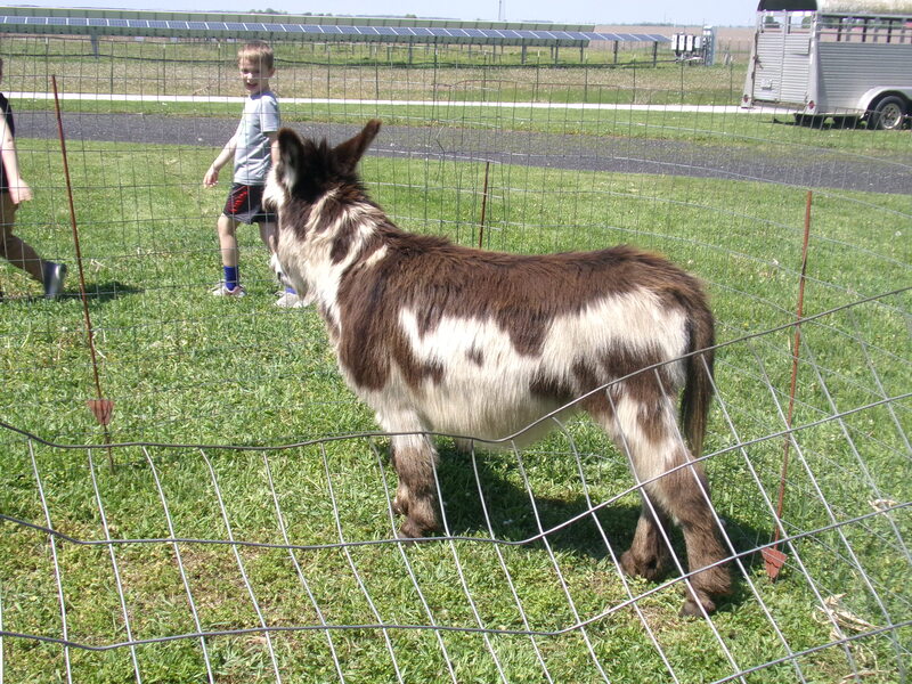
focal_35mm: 48
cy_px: 342
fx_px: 1265
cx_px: 456
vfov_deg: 30.3
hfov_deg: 39.7
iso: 267
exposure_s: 1/125
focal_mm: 8.5
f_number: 12.48
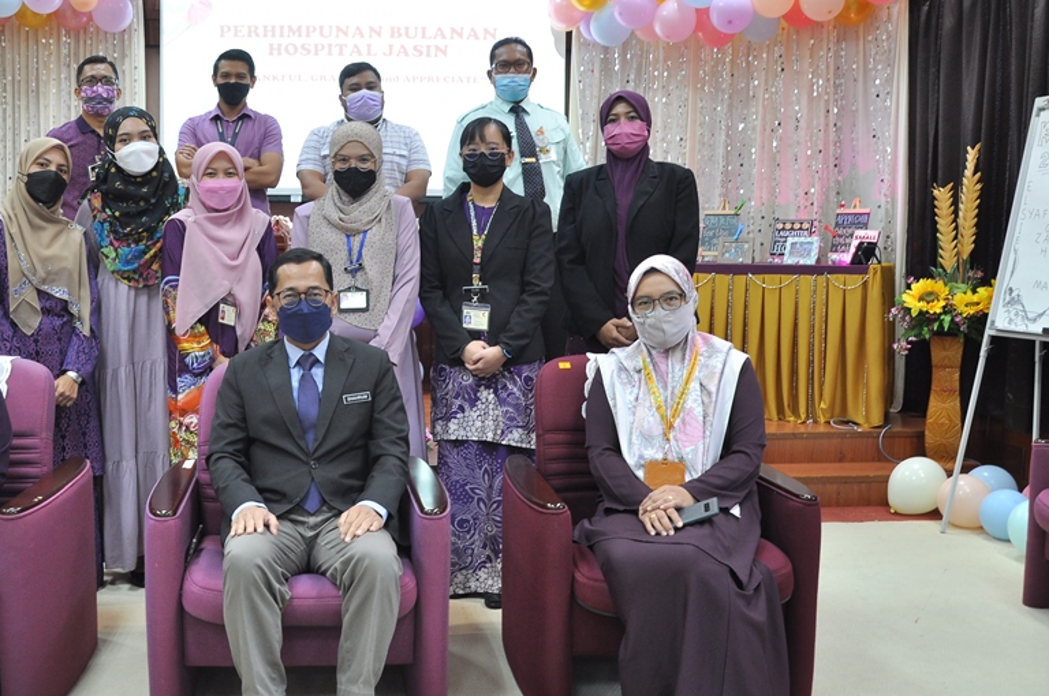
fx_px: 1048
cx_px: 373
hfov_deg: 52.4
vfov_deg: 36.7
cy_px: 299
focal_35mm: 36
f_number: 4.5
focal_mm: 18
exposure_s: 1/15
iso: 400
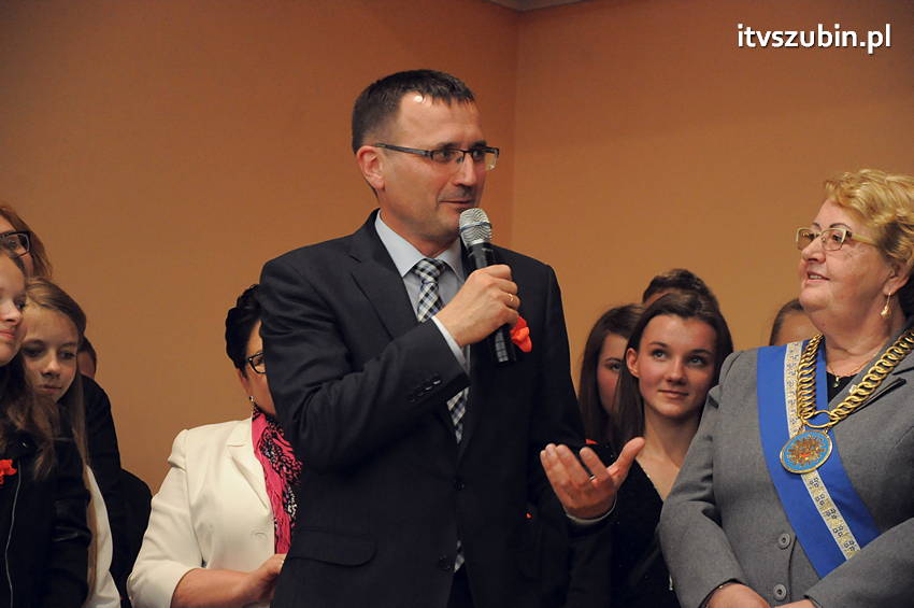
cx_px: 457
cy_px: 304
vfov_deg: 9.9
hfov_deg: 14.9
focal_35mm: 138
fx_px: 3500
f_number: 5.6
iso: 2500
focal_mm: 92
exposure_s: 1/80
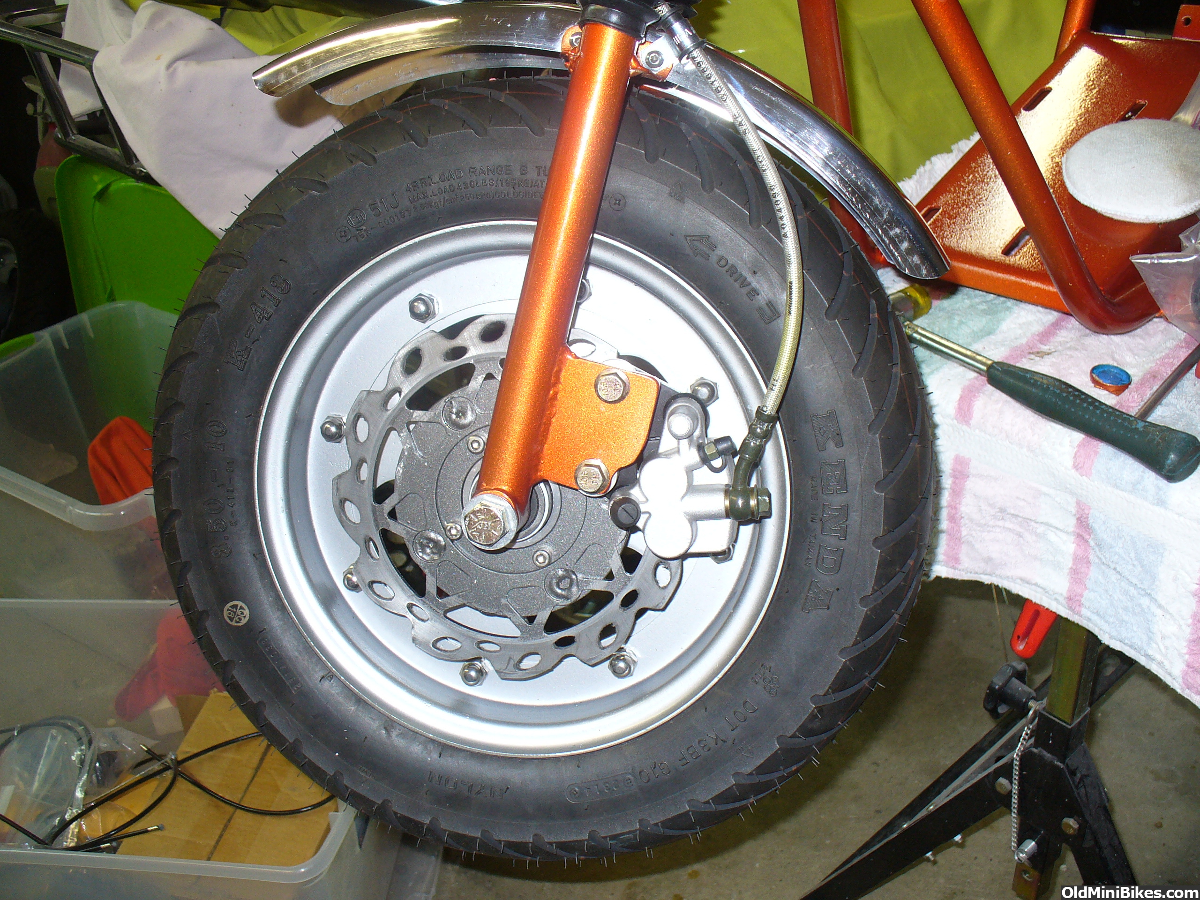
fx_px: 1283
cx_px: 600
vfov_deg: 38.7
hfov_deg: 50.1
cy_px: 450
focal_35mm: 37
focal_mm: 6.1
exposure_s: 1/30
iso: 100
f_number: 2.8
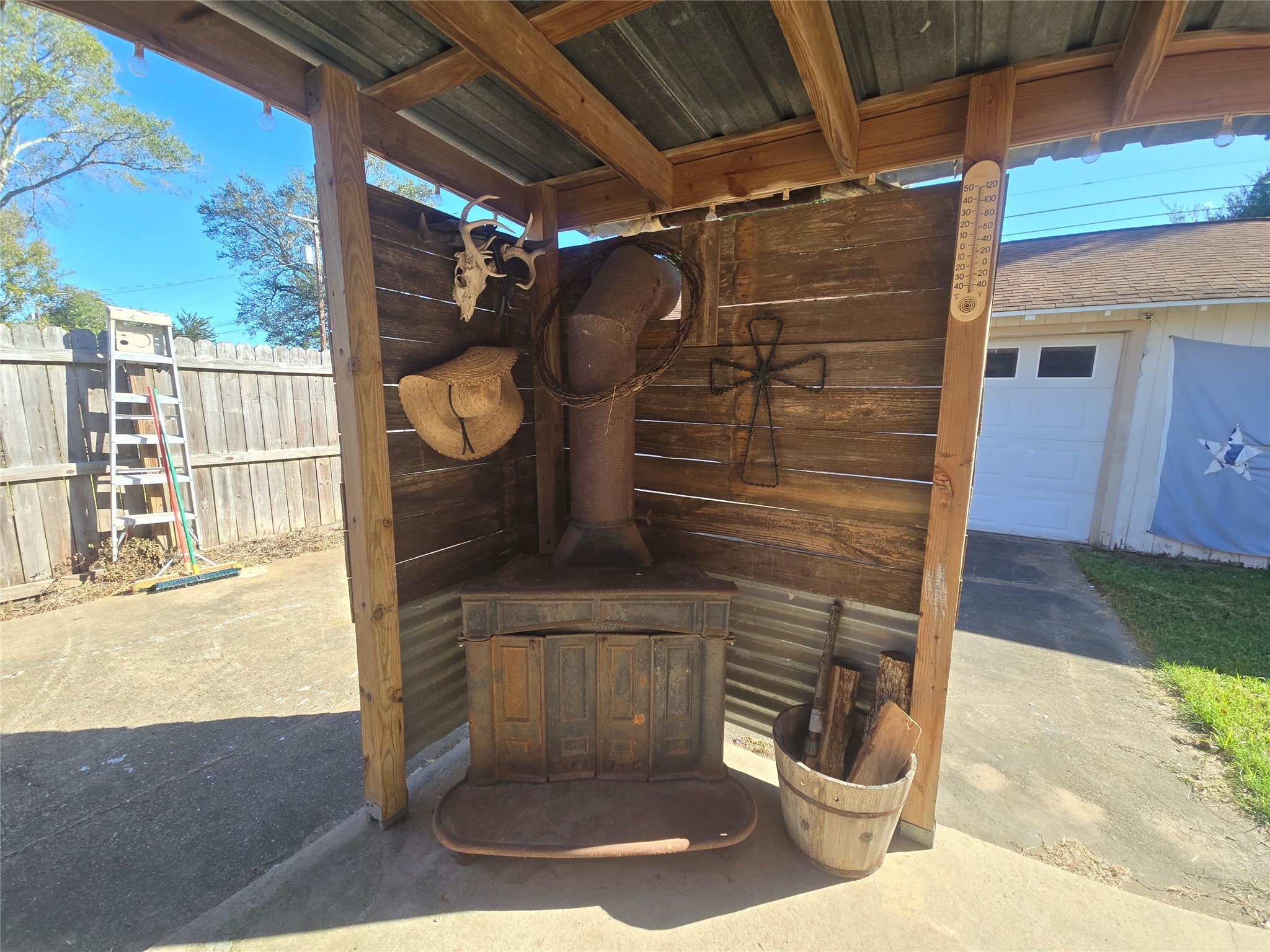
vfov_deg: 89.9
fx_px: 477
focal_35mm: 13
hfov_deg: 106.2
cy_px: 476
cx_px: 635
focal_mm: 2.2
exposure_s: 1/571
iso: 50
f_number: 2.2
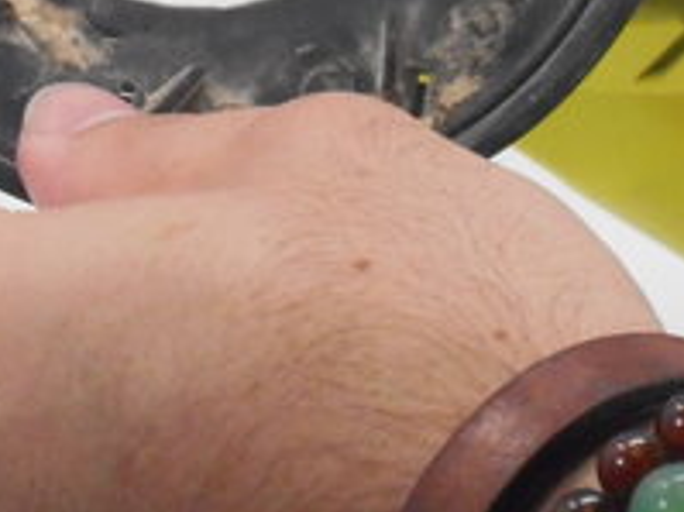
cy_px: -41
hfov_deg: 6.5
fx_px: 6003
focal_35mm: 304
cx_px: 337
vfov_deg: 4.9
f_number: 5.8
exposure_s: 1/160
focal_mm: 18.2
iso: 800
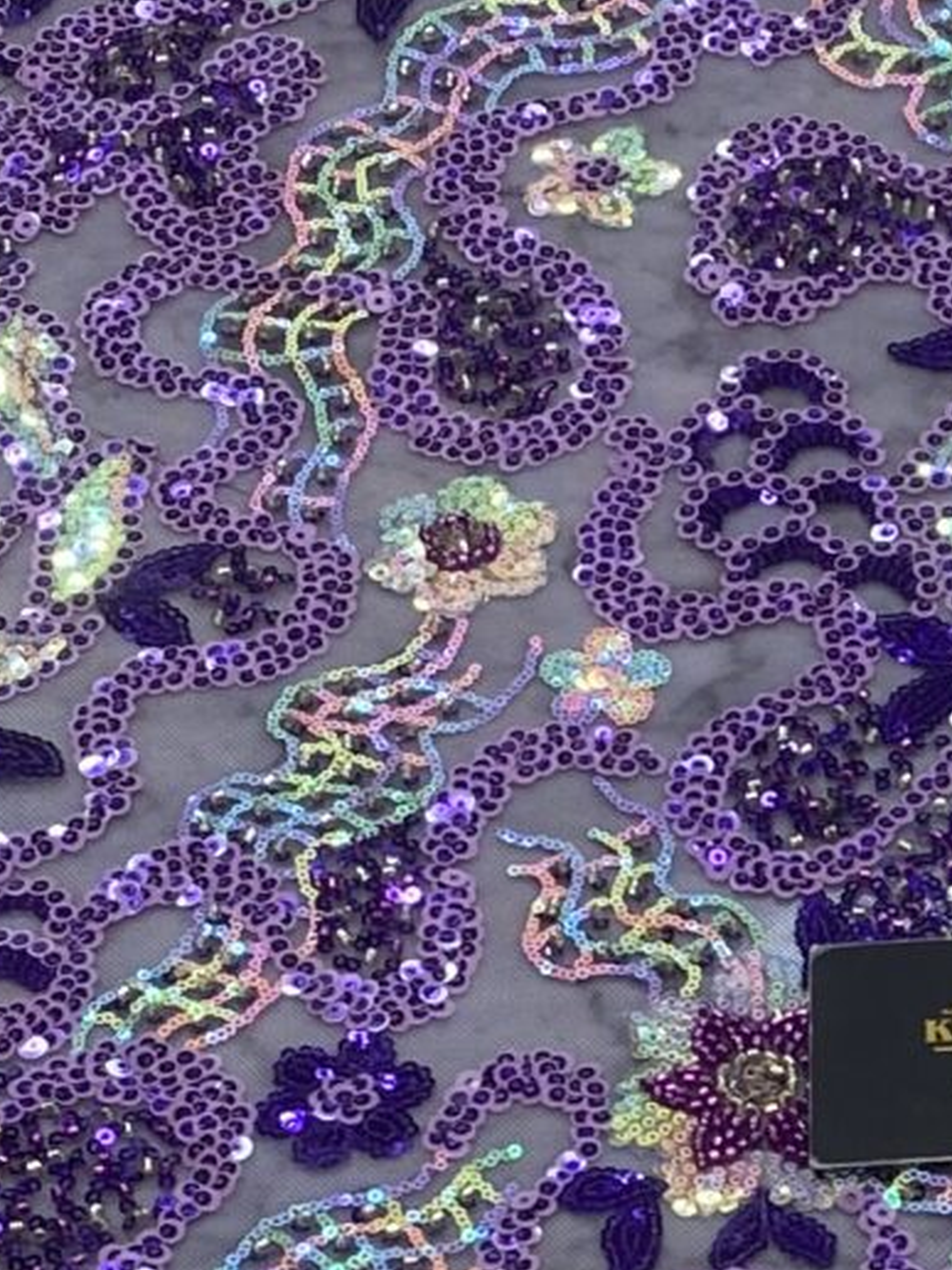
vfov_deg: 14.7
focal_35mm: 129
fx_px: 4730
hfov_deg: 11.2
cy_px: 1610
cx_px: 1262
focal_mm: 4.25
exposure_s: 1/100
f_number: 1.8
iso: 80
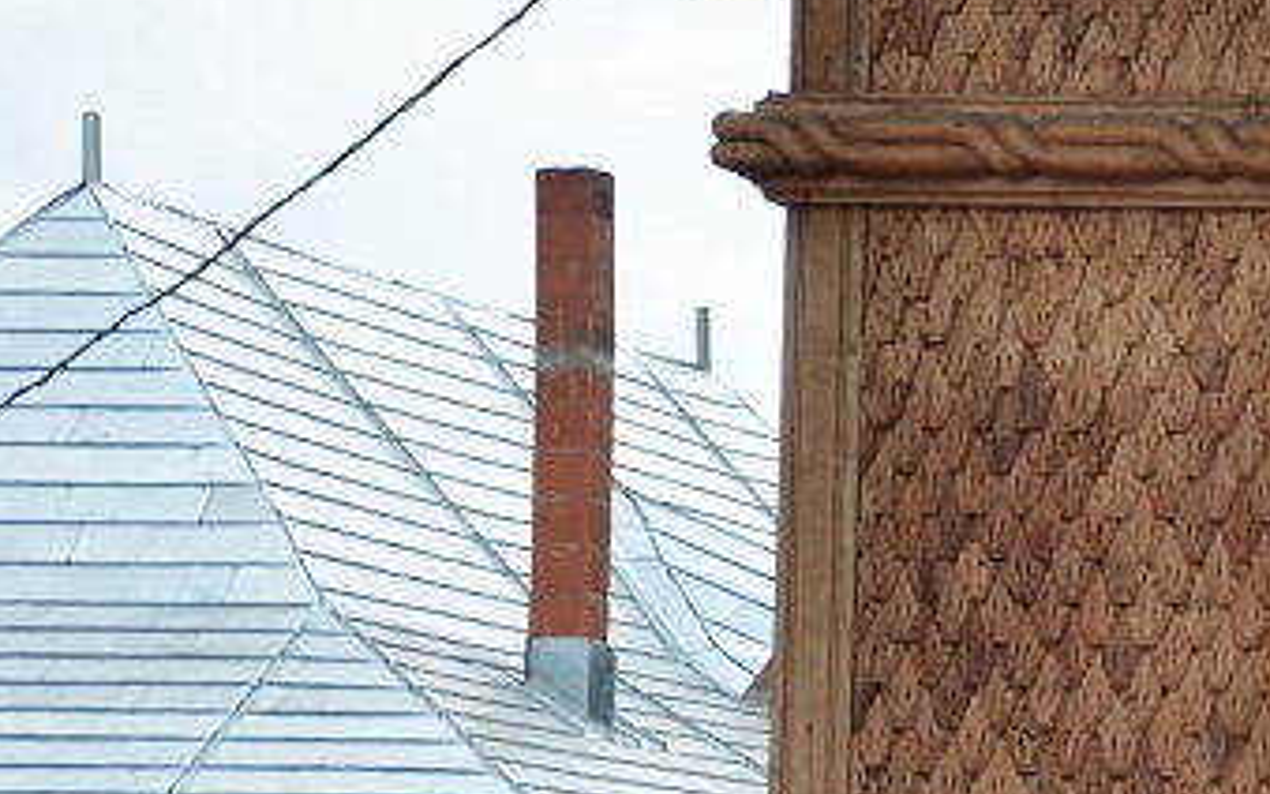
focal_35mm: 216
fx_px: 7477
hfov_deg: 9.6
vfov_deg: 6.1
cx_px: 1573
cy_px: 918
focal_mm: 40
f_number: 4.5
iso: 125
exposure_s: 1/250
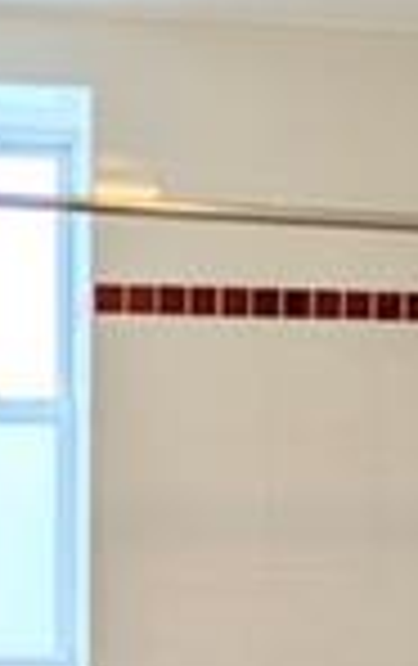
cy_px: 626
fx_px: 1198
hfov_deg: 19.7
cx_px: 148
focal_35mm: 66
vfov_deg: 29.5
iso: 51
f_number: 1.7
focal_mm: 2.02
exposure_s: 1/168
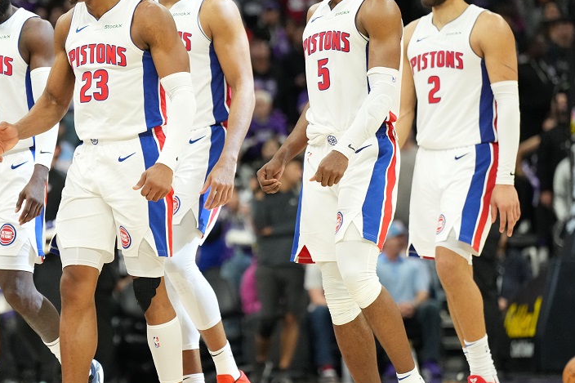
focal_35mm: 254
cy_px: 198
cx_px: 146
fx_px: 4056
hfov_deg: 8.1
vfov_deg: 5.4
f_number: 2.8
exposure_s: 1/1600
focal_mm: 149
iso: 4000
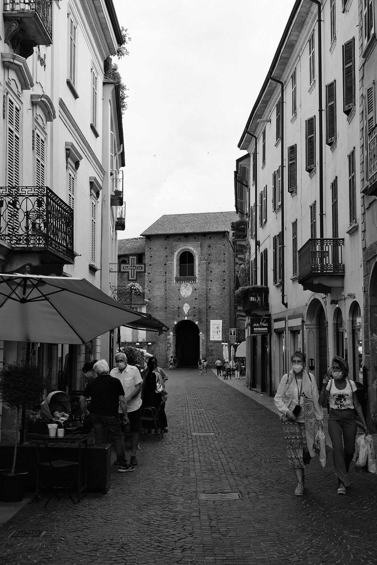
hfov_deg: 27.5
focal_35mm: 49
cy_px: 282
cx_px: 188
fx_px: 770
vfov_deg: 40.3
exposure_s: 1/280
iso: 320
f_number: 5.6
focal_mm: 32.9
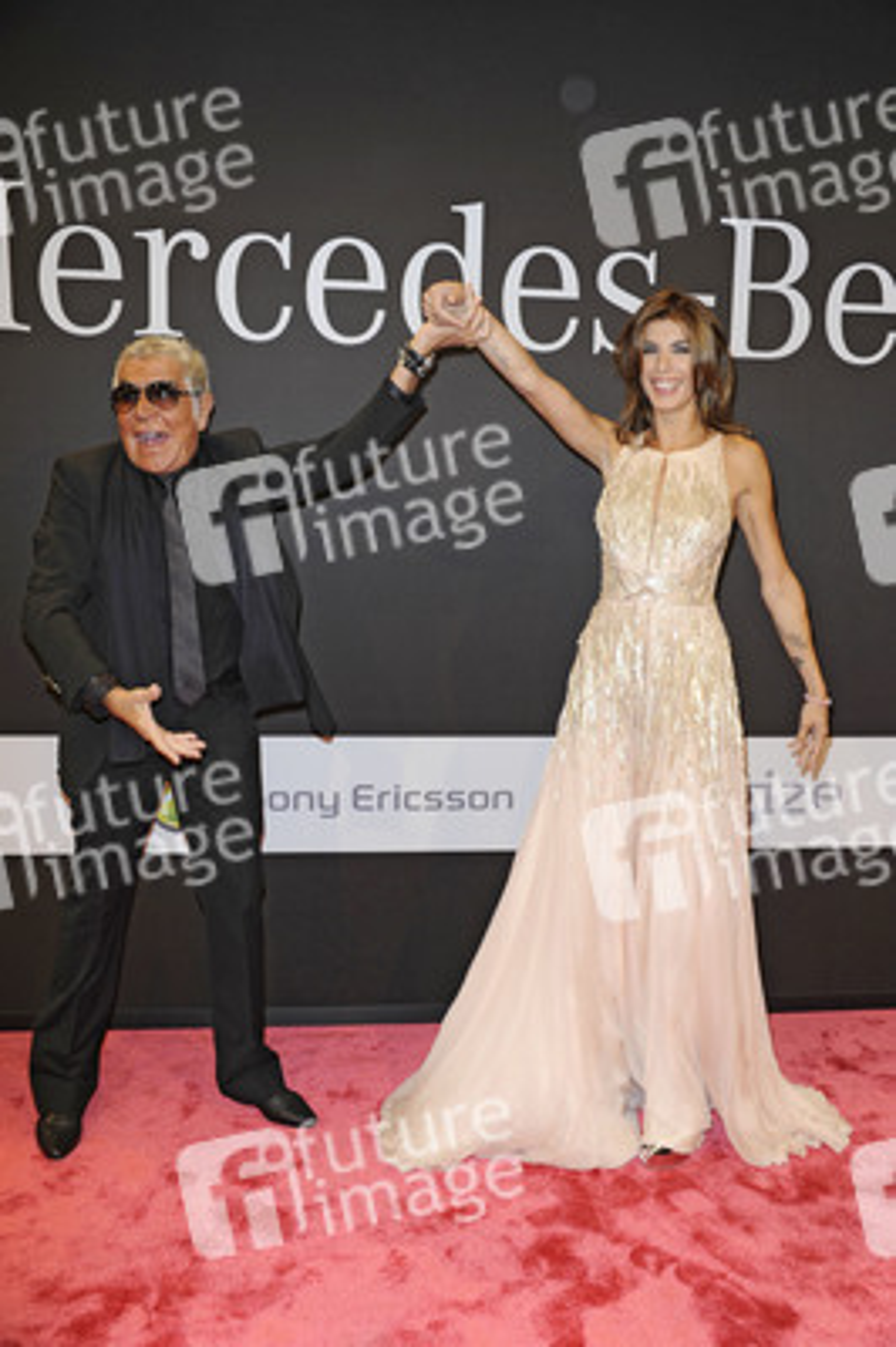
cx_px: 448
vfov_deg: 54.5
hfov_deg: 37.8
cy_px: 674
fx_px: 1309
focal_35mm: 35
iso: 500
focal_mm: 35
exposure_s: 1/250
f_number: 5.6
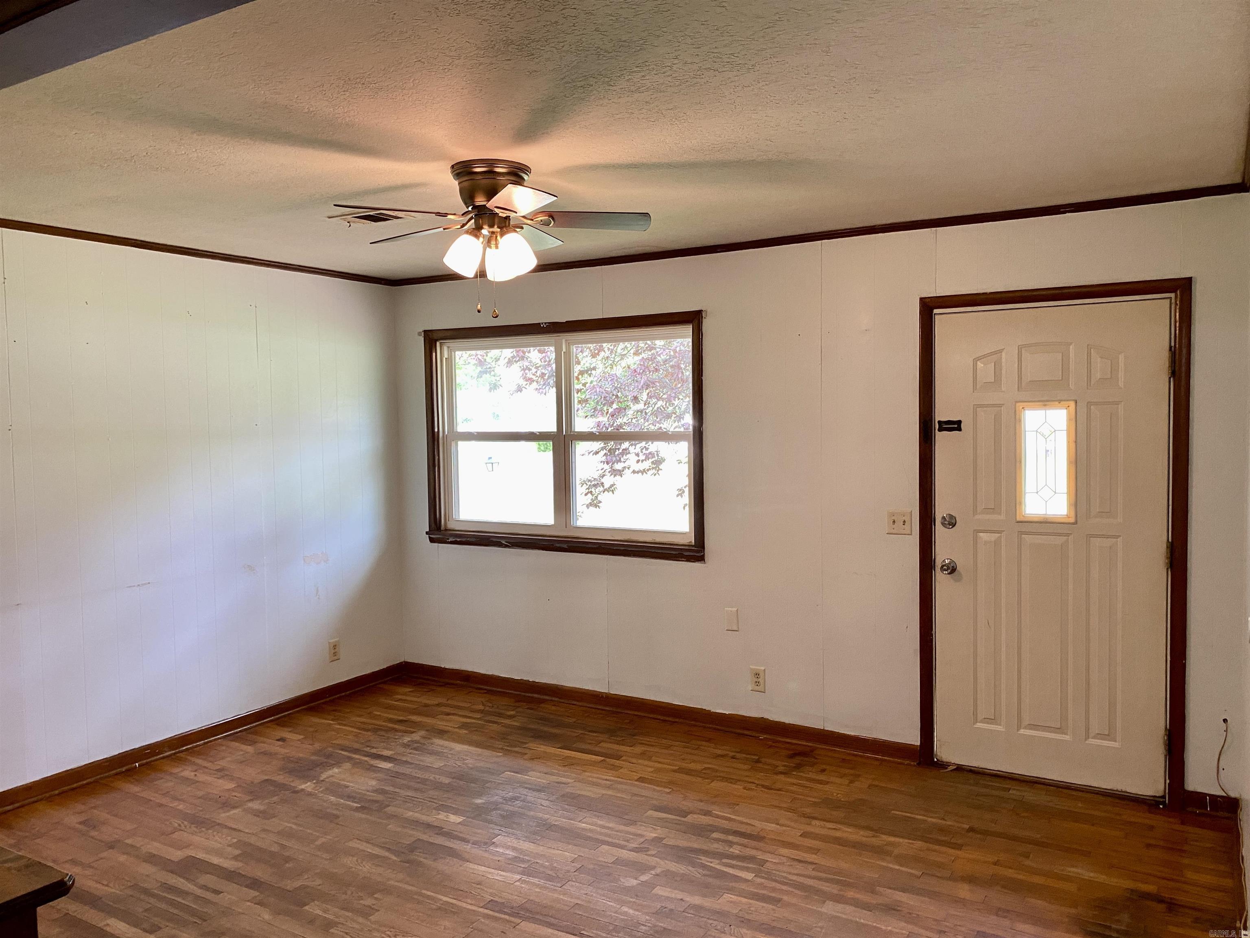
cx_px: 625
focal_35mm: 26
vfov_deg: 53.1
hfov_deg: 67.3
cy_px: 469
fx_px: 939
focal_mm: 4.25
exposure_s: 1/60
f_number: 1.8
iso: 125
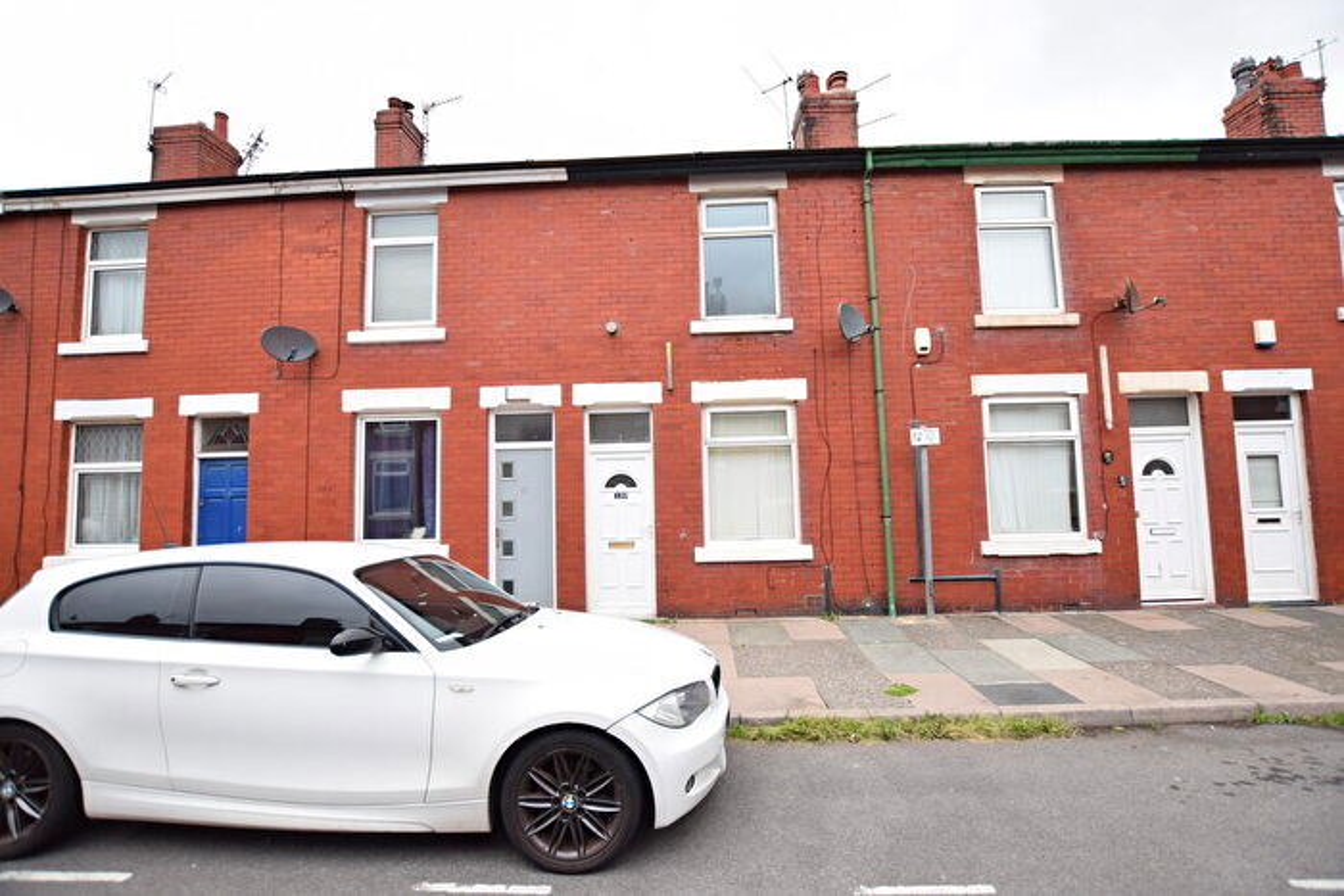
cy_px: 448
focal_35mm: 15
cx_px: 672
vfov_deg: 77.4
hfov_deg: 100.4
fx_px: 560
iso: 100
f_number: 4
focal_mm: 10
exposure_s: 1/160
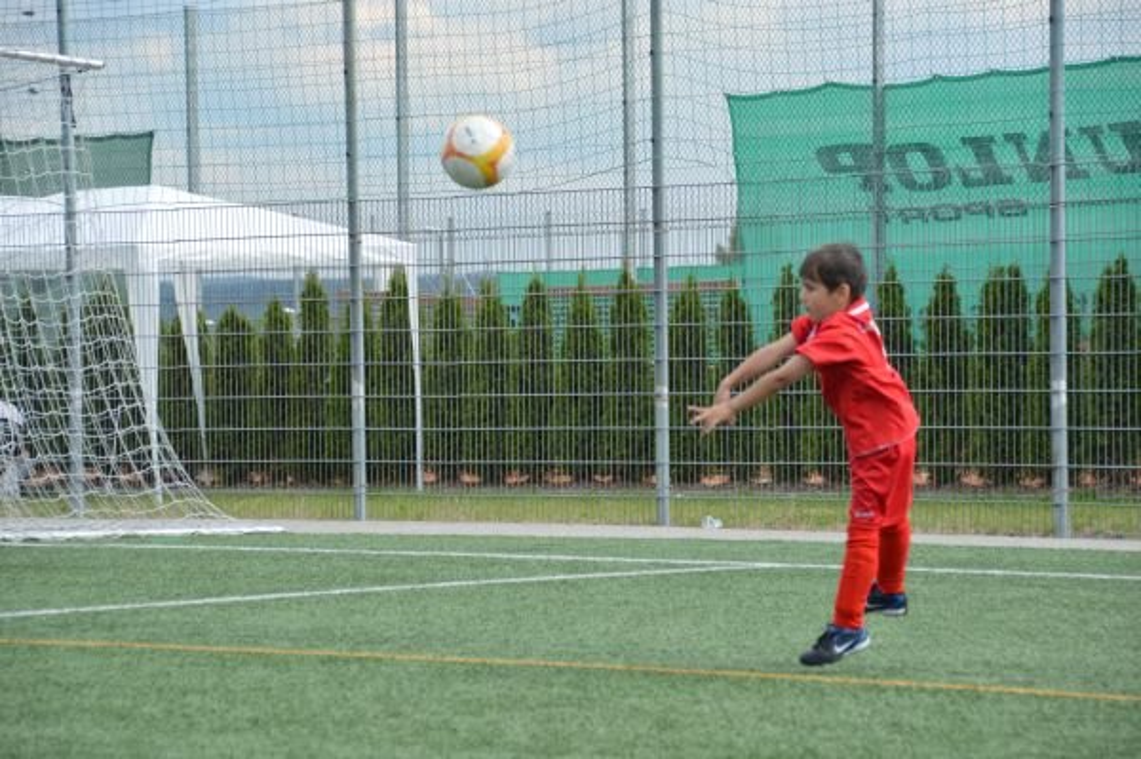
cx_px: 570
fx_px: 4513
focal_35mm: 142
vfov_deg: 9.6
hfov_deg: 14.4
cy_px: 380
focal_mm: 95
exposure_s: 1/1000
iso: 400
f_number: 5.3
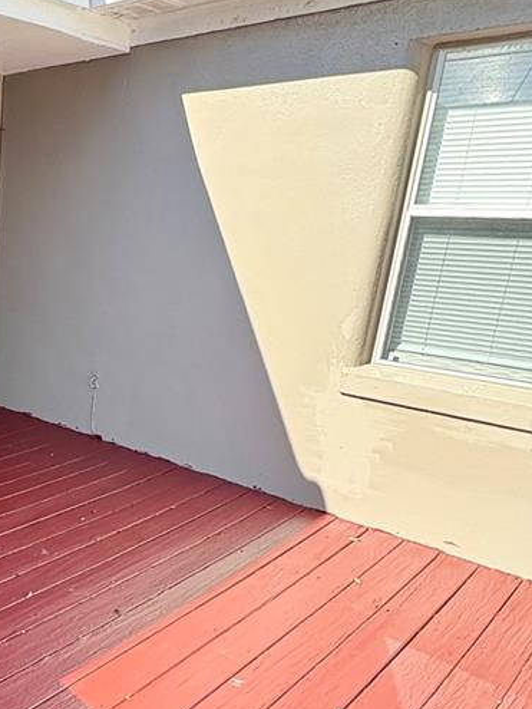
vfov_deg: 53.5
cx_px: -13
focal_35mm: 34
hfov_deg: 37.0
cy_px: 429
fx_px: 696
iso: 64
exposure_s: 1/180
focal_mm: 2.22
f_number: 2.2
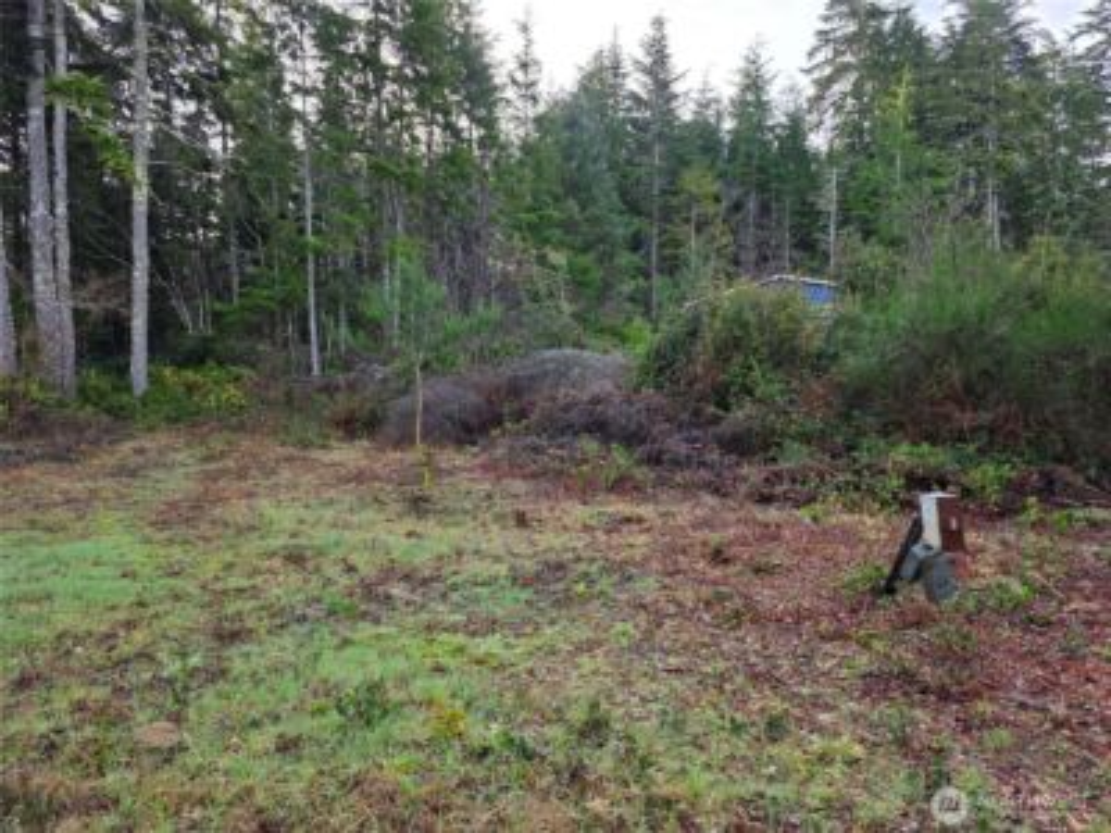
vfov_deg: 58.9
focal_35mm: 23
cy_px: 416
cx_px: 556
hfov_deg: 73.9
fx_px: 738
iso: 32
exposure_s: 1/359
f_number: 1.7
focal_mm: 6.3
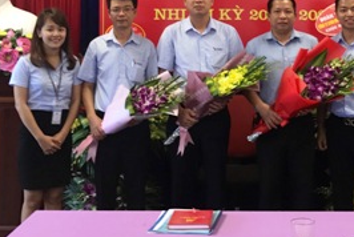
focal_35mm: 70
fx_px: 689
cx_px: 222
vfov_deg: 19.1
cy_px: 21
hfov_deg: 28.7
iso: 32
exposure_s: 1/33
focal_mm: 3.99
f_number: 1.8
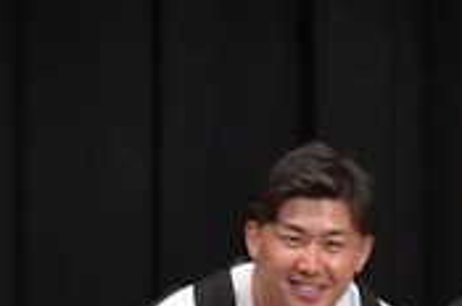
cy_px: 575
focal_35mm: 962
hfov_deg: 2.1
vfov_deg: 1.4
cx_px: 933
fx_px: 12323
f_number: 5.6
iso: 6400
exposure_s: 1/400
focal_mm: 145
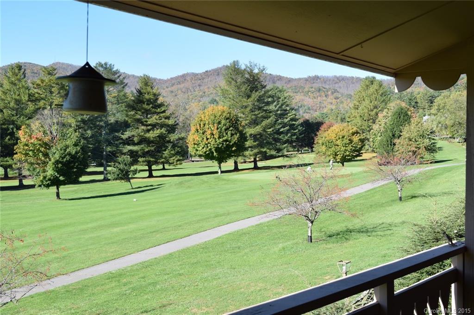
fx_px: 612
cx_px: 237
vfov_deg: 28.9
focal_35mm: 46
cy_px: 158
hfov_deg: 42.3
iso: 200
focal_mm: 31
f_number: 8
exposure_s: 1/250
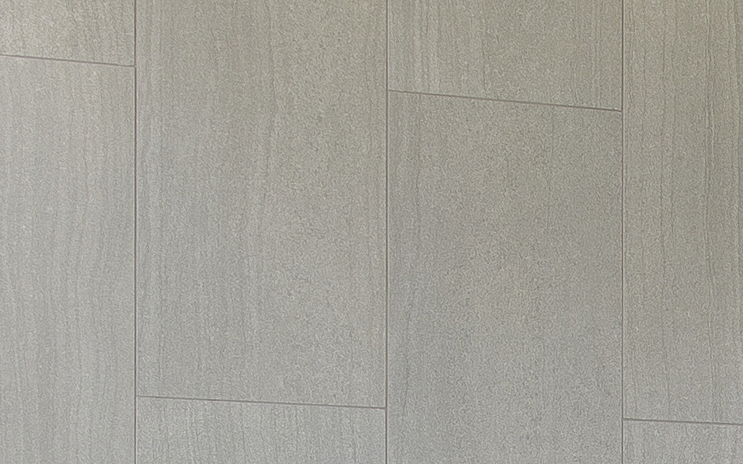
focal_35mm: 154
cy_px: 941
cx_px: 1393
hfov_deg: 12.3
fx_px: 3118
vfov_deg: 8.1
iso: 100
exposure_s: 1/1.67
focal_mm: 24
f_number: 16
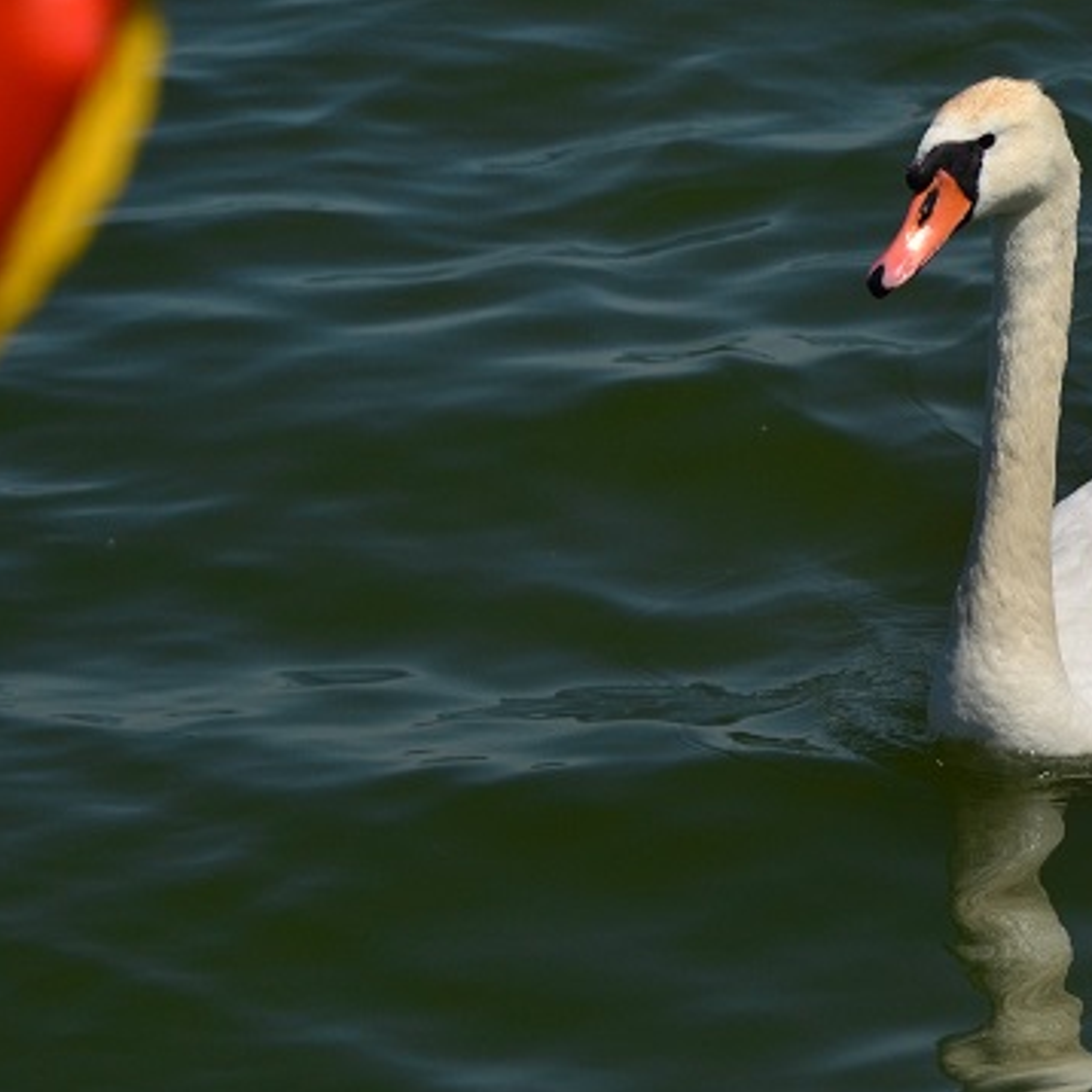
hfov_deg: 7.0
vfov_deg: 7.0
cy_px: 259
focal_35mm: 249
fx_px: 8887
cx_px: 1446
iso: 280
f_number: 4.5
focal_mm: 70
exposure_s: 1/8000
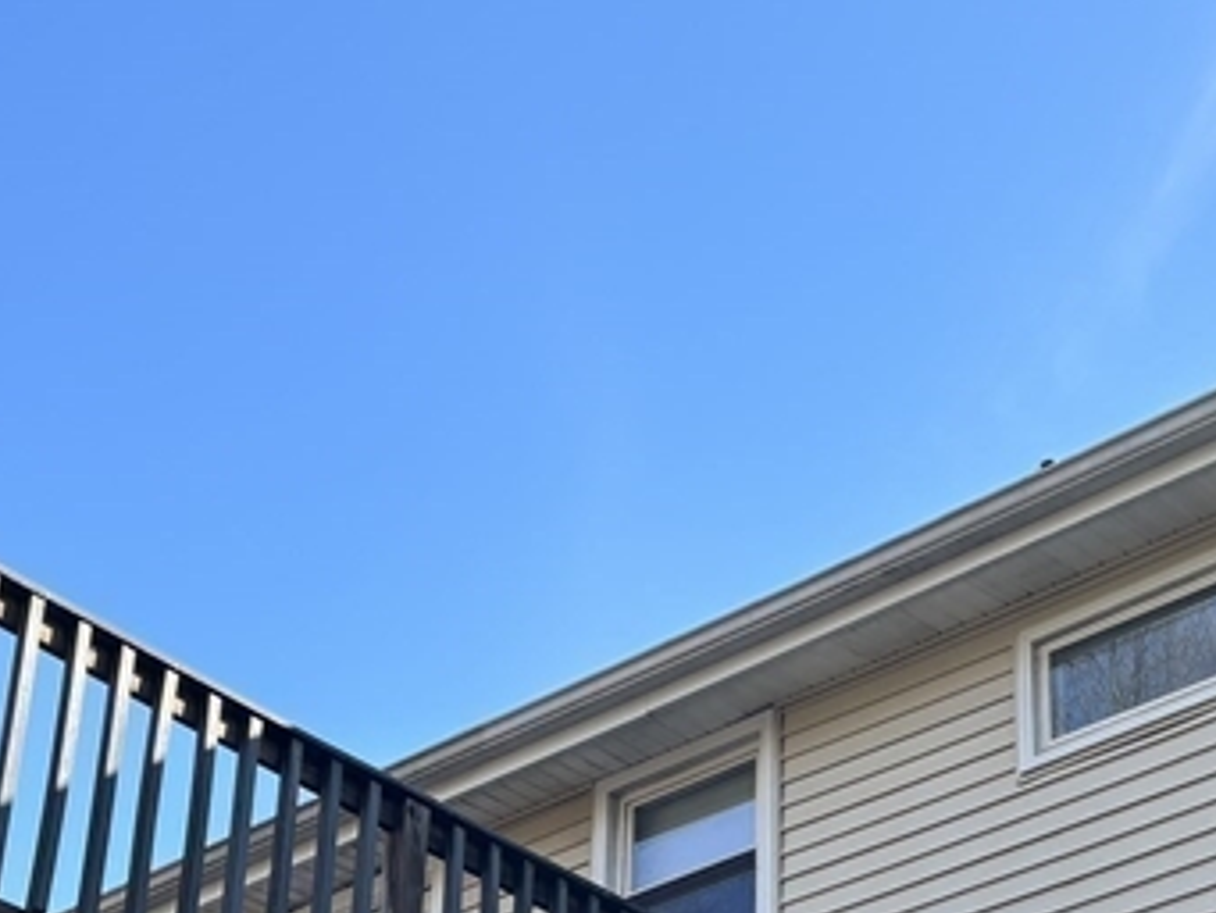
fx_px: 2741
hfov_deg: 24.6
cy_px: 959
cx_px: 974
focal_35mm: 78
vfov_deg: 18.3
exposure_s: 1/1047
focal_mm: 5.96
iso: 50
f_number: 1.6
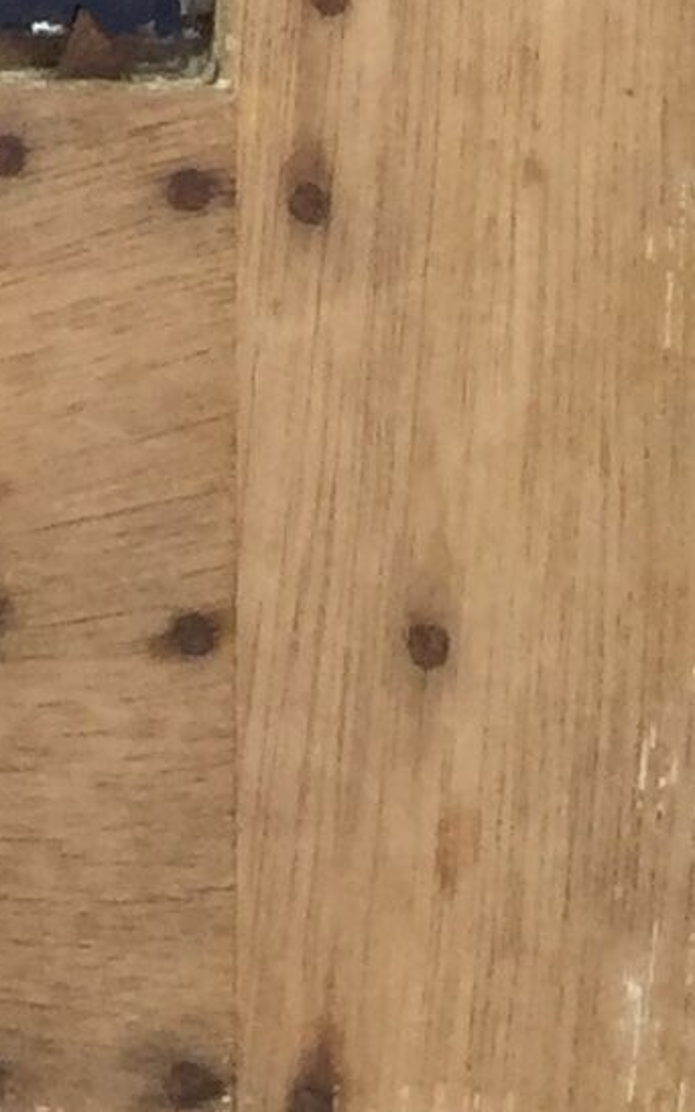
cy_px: -2092
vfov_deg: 8.9
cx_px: -1786
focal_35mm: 196
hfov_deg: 5.9
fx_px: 5938
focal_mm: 3.3
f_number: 2.4
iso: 25
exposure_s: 1/515
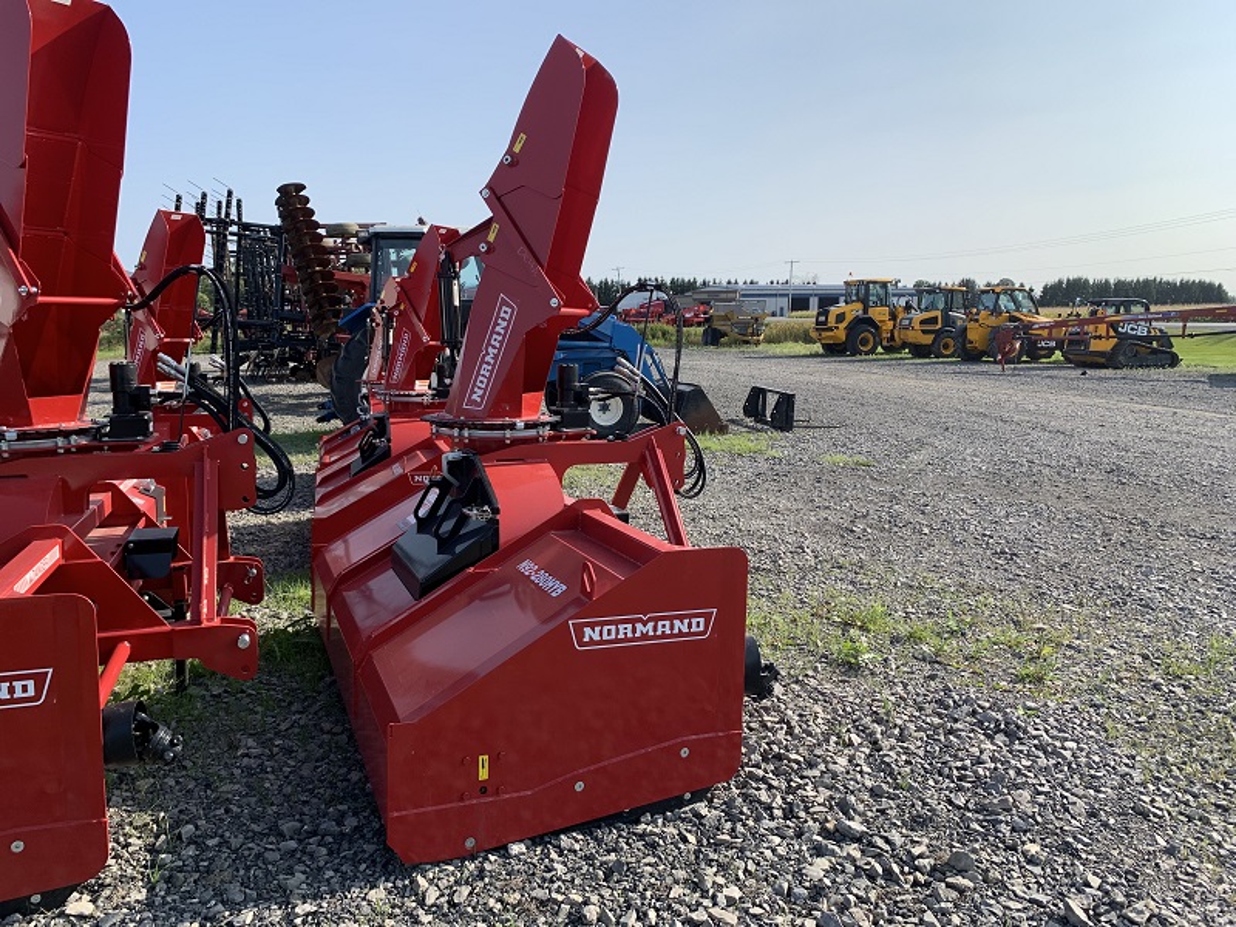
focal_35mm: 26
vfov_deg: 53.1
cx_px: 618
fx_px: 928
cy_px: 464
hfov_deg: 67.3
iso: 25
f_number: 1.8
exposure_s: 1/1689
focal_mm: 4.25
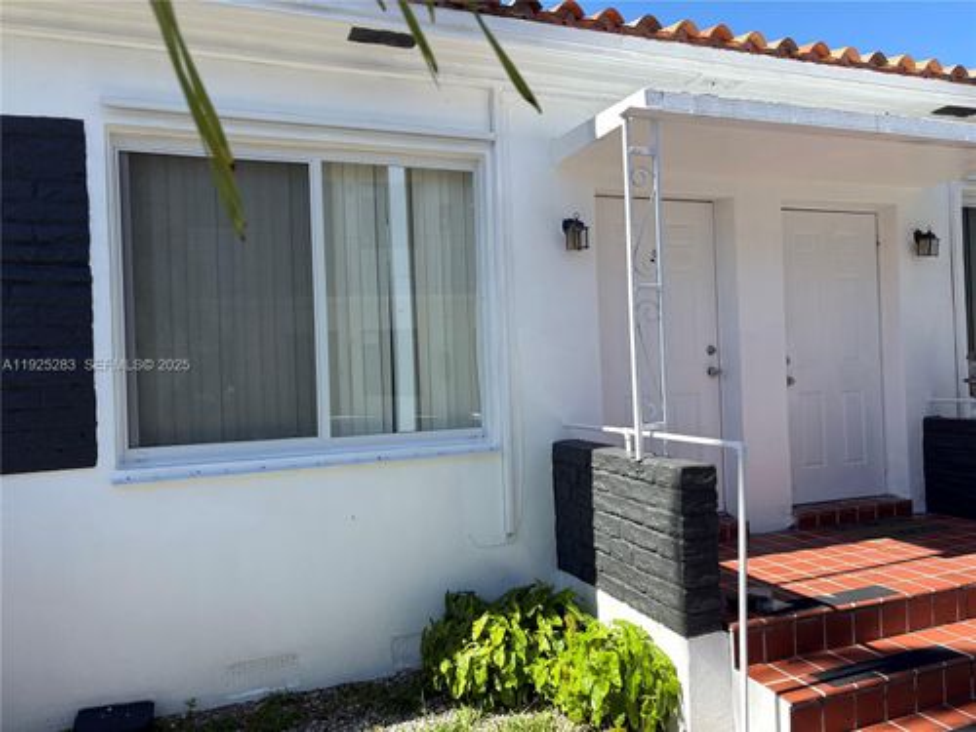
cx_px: 488
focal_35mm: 26
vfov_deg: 53.1
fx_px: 733
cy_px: 366
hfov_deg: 67.3
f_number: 1.6
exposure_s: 1/2141
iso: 50
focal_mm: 5.96
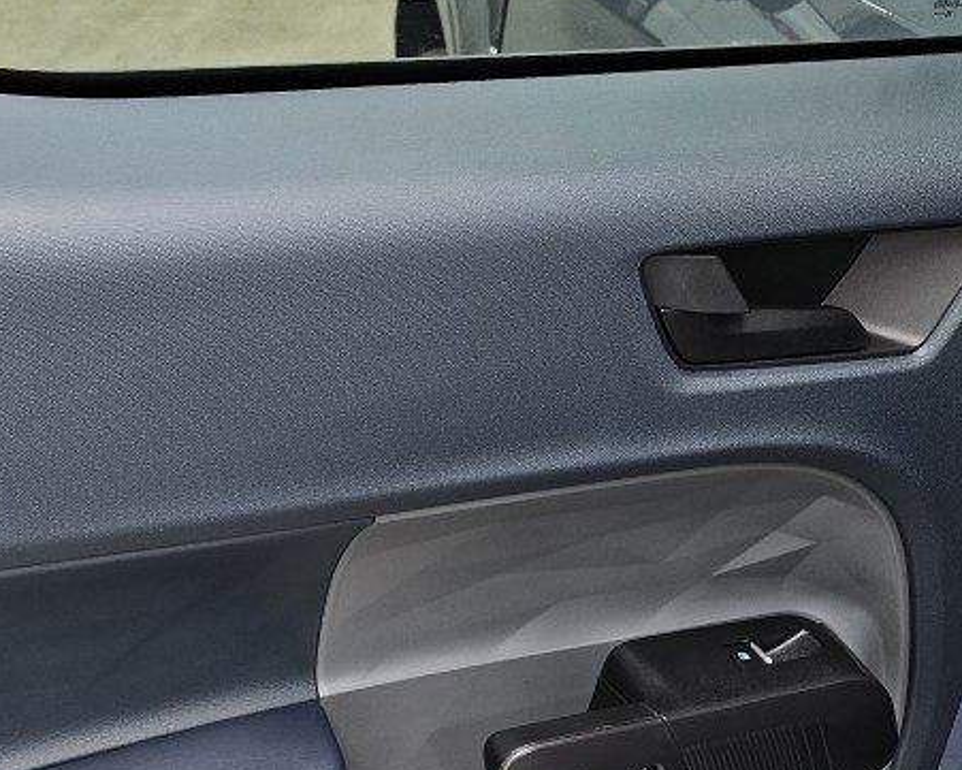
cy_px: 729
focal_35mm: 51
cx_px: 215
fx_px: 1452
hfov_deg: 35.6
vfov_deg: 28.3
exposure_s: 1/66
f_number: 1.7
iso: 320
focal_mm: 6.3
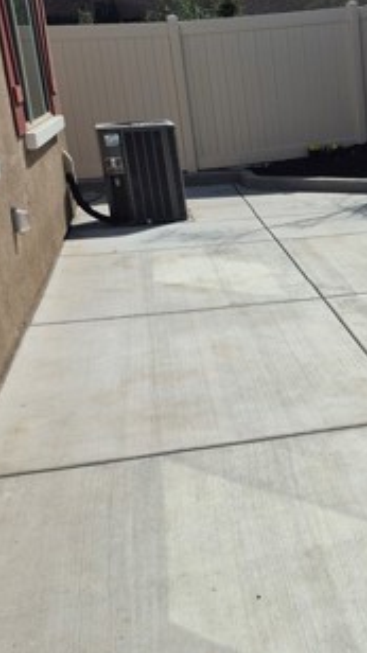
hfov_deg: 21.2
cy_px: 337
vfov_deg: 39.9
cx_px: 456
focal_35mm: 52
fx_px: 901
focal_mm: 5.4
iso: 25
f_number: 1.8
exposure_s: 1/3376
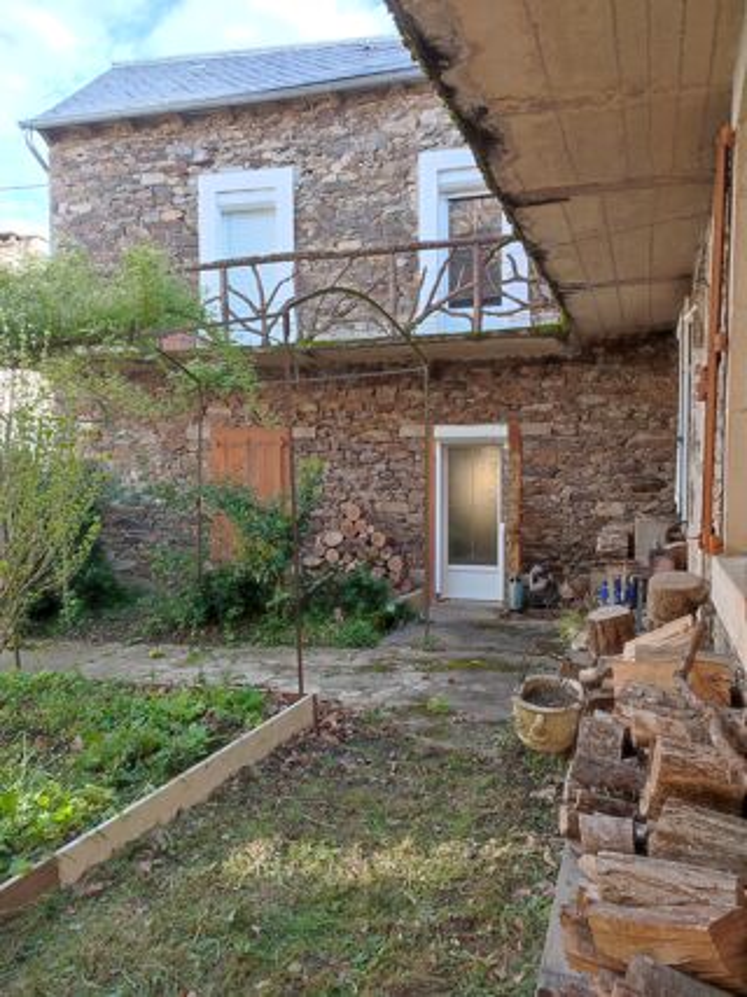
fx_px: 720
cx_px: 374
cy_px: 498
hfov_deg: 54.9
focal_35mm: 25
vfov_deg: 69.4
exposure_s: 1/50
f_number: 1.9
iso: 142
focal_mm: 6.04
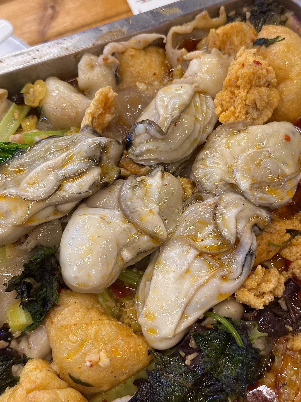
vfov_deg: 39.7
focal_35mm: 48
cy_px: 201
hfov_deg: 30.3
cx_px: 150
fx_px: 557
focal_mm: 6.86
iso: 160
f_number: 1.78
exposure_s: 1/60
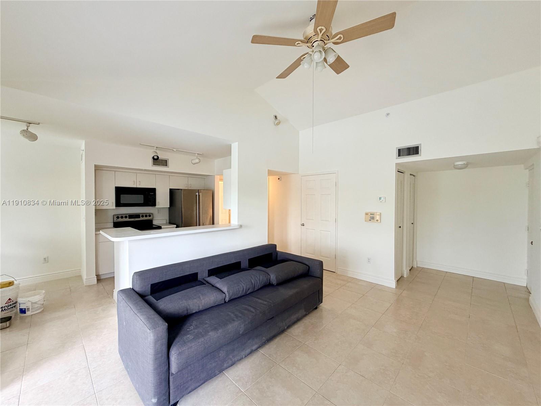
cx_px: 270
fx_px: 219
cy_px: 203
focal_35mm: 14
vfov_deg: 85.7
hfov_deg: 102.1
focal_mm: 2.22
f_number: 2.2
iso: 200
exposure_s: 1/121
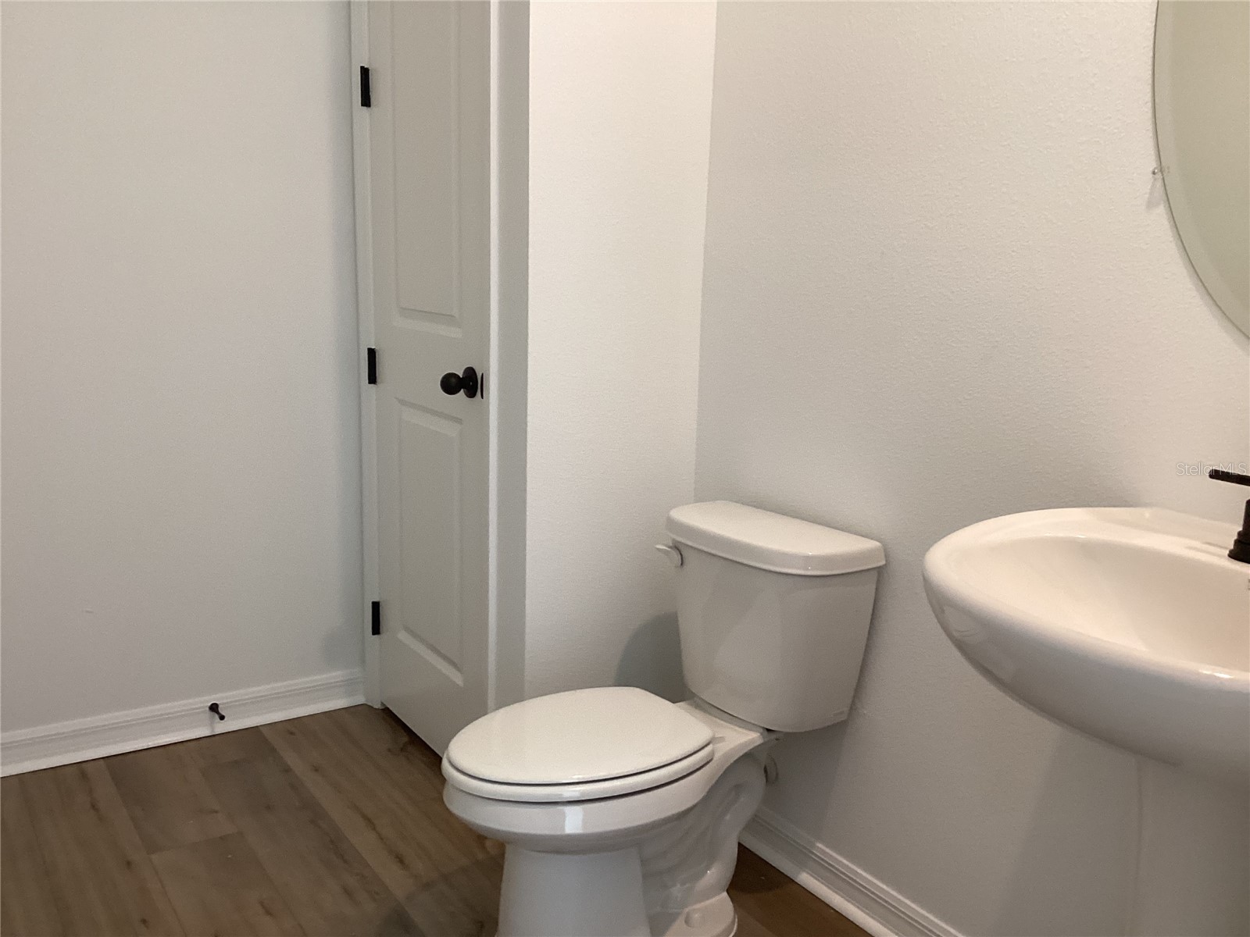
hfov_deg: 58.4
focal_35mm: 31
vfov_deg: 45.4
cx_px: 625
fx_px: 1119
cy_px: 468
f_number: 2.4
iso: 125
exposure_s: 1/60
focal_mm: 3.3
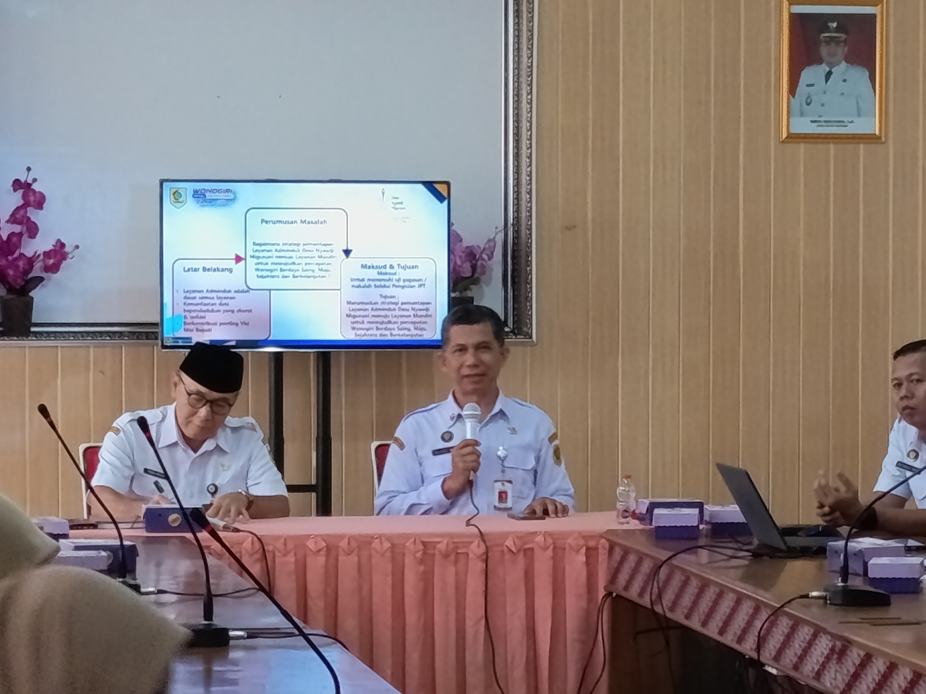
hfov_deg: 12.5
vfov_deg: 9.4
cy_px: 468
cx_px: 537
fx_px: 4227
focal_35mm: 158
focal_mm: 5.27
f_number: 1.7
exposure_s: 1/25
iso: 376
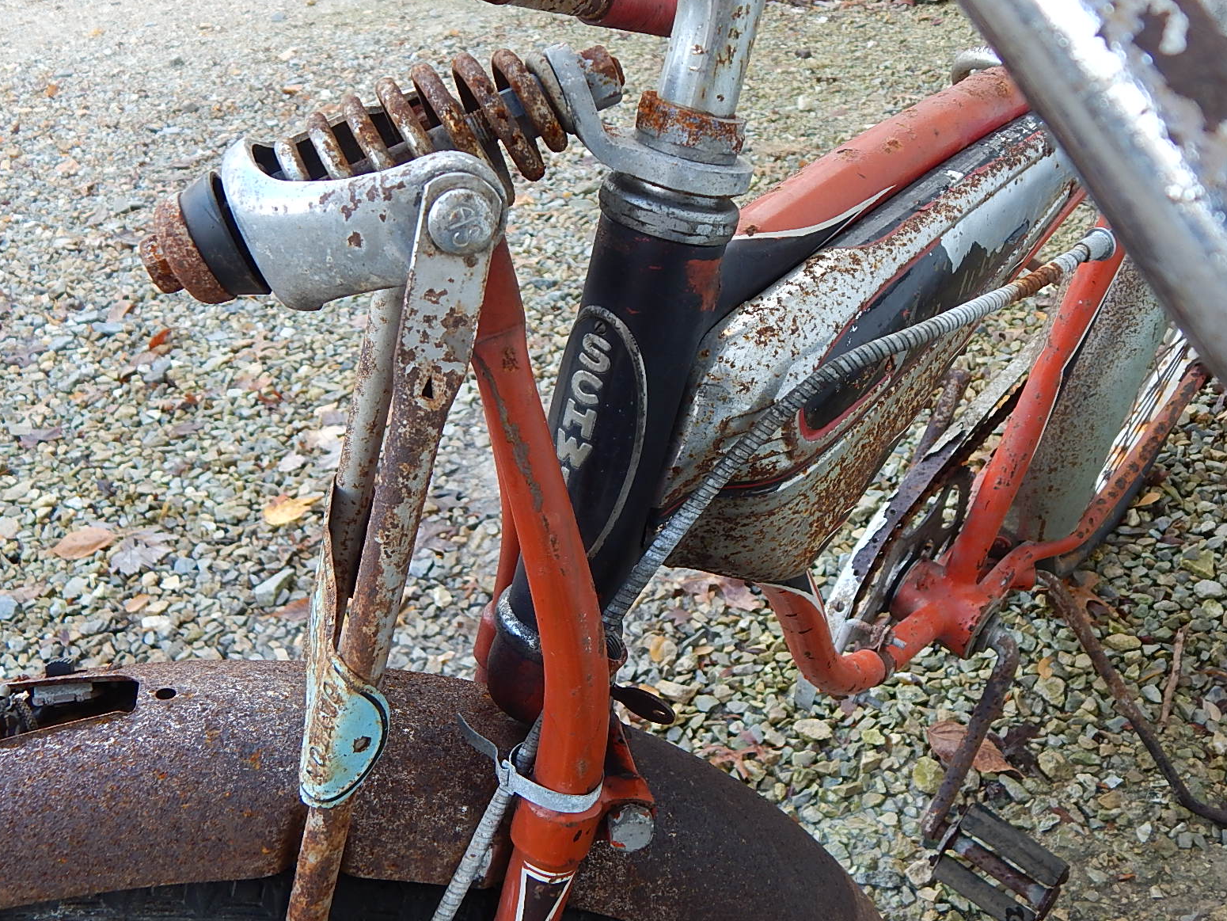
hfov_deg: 56.8
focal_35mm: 32
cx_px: 614
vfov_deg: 44.2
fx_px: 1134
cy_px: 452
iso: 125
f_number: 3.2
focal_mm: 5.6
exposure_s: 1/100
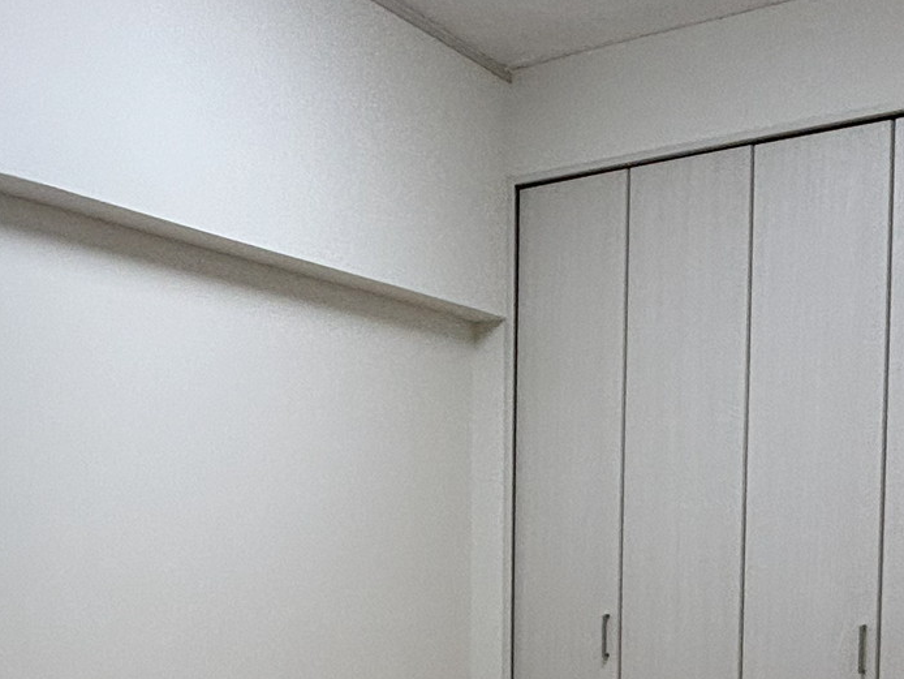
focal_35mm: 47
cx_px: 247
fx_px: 1228
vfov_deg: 29.4
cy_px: 629
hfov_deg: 39.5
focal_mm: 1.54
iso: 64
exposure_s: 1/100
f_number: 2.4
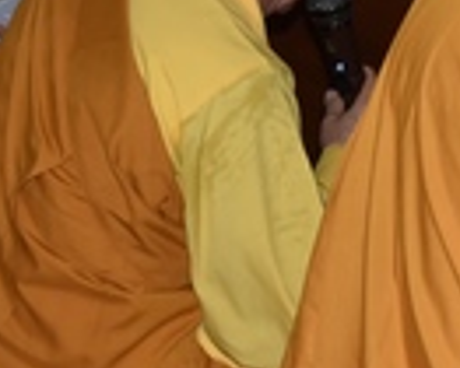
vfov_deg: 9.7
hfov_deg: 12.0
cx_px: -35
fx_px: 2153
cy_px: 25
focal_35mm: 158
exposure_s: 1/60
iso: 640
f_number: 4.5
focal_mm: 34
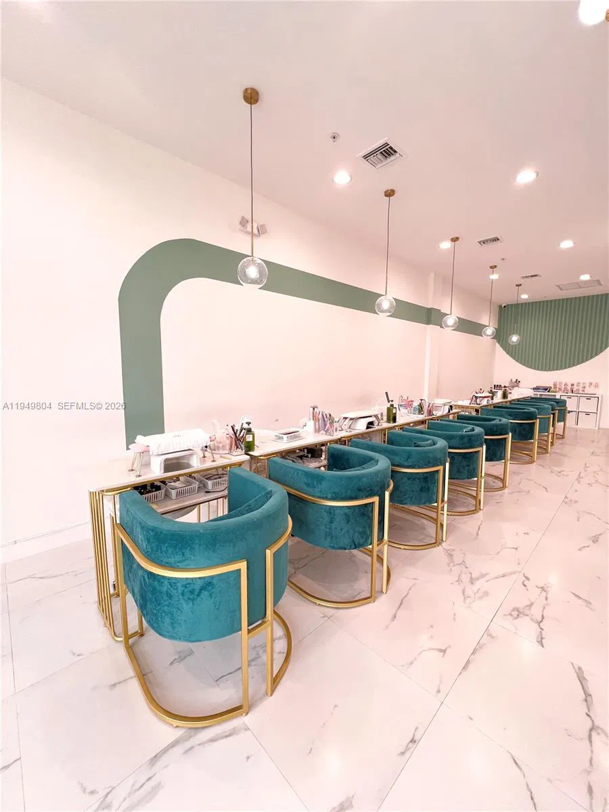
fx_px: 305
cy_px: 406
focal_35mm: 13
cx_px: 304
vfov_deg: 106.2
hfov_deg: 89.9
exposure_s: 1/60
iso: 160
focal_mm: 1.57
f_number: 1.8
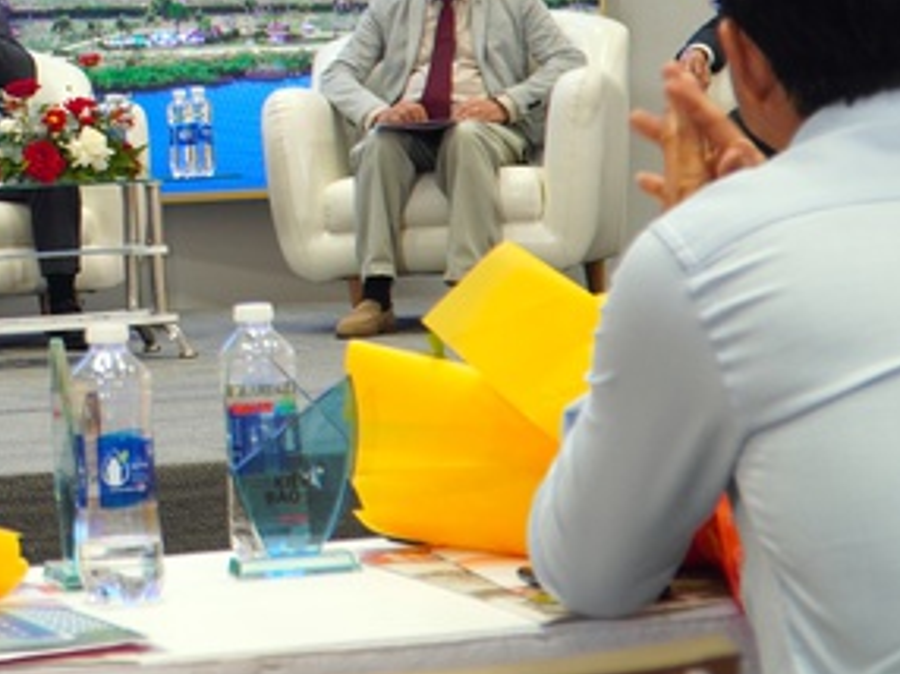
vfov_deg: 15.3
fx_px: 2472
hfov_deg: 19.7
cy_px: 11
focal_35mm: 95
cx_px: -94
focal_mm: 27
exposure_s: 1/50
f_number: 4
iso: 200
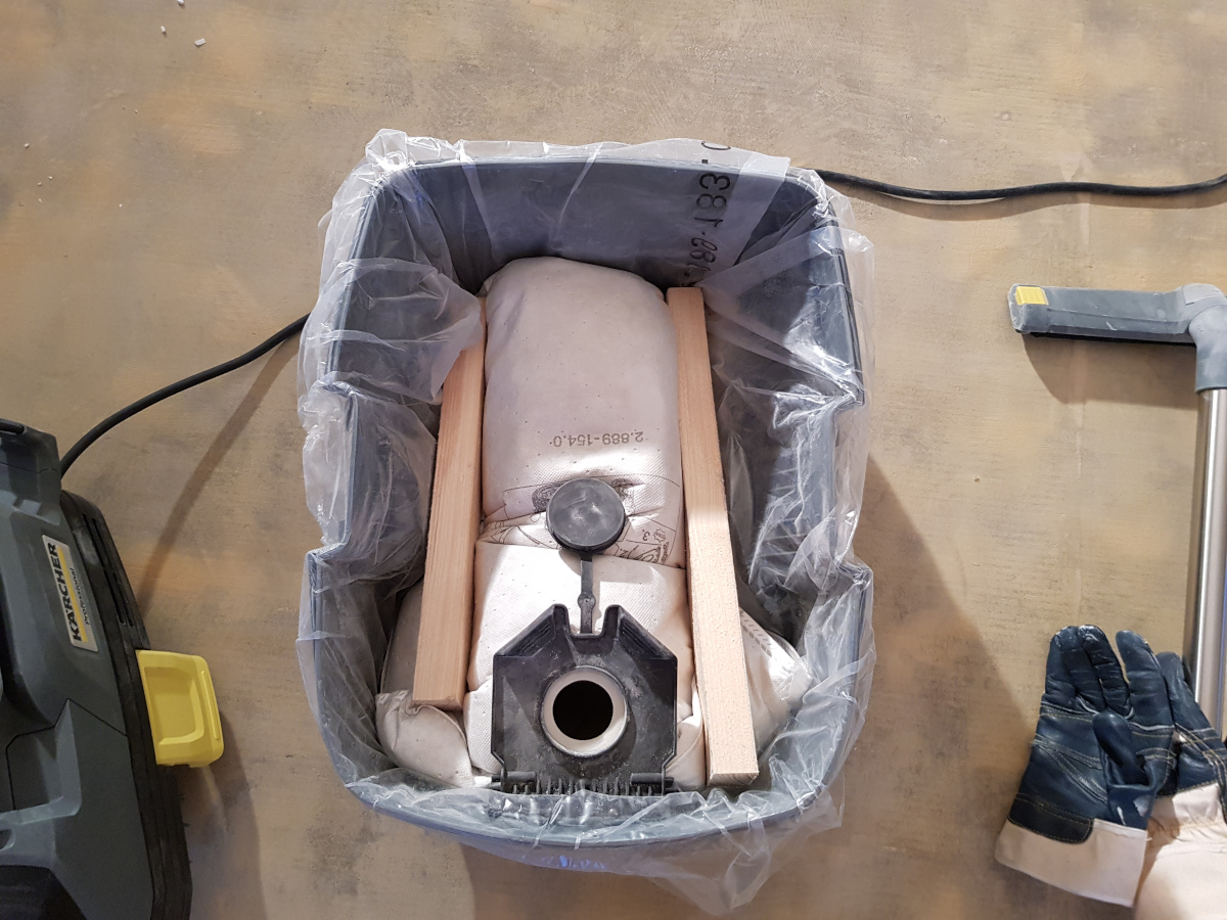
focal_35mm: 26
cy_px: 460
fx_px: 922
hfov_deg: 67.3
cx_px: 614
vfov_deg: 53.1
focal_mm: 4.2
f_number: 1.7
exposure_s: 1/33
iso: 160
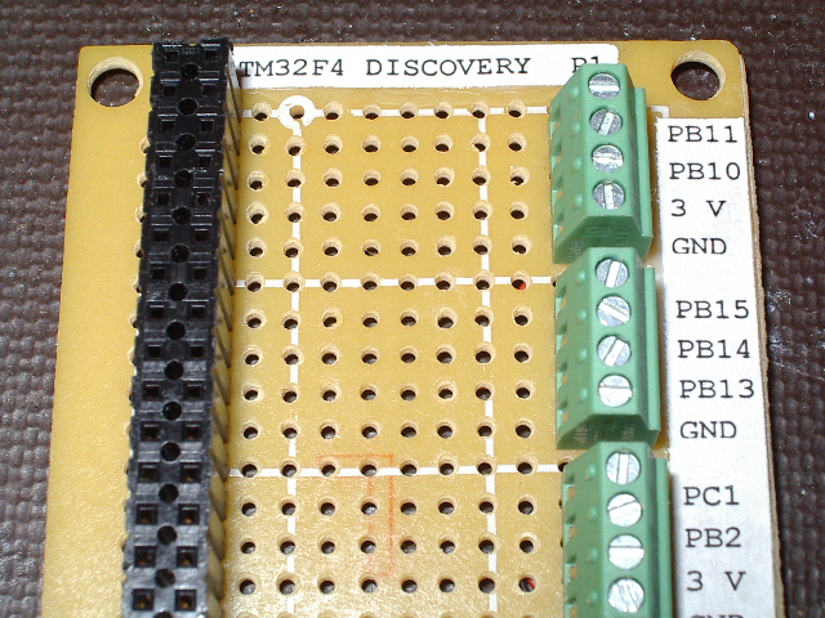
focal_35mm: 76
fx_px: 1811
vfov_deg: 19.4
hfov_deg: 25.7
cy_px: 309
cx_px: 412
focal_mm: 11.5
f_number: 6.9
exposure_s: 1/80
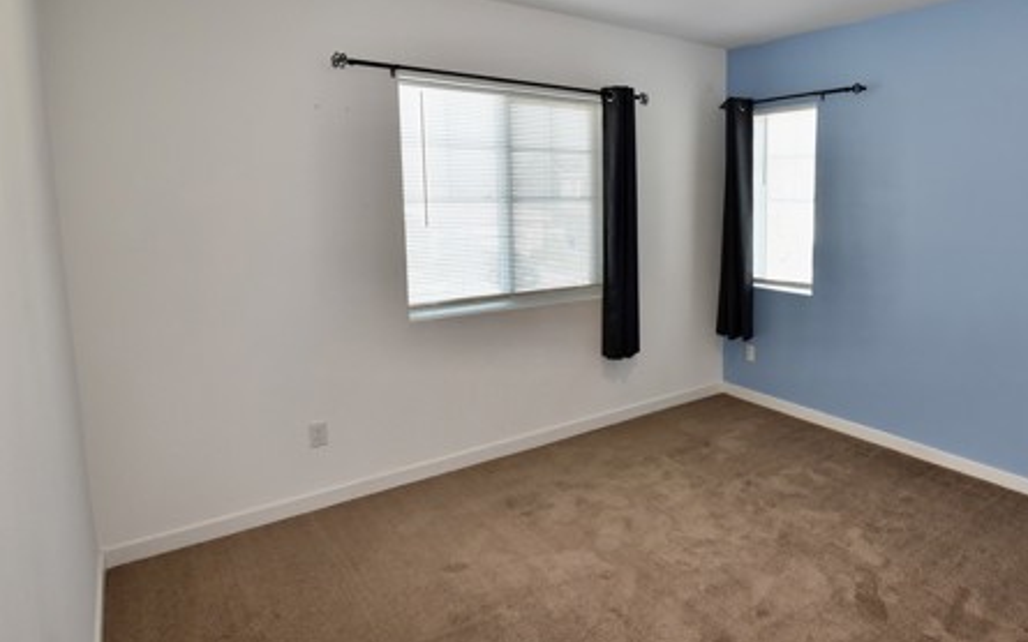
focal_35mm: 22
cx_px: 702
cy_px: 267
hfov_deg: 76.6
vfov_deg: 54.8
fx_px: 616
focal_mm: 15
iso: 800
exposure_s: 1/125
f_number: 5.6
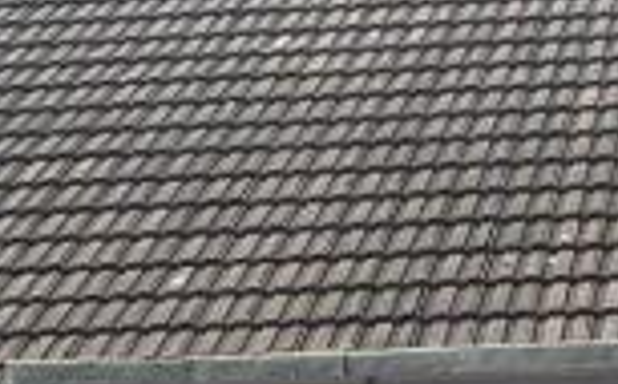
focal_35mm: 185
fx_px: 3110
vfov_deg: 6.9
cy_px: 606
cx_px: 400
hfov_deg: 11.3
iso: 50
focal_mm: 5.7
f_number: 1.5
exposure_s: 1/3968
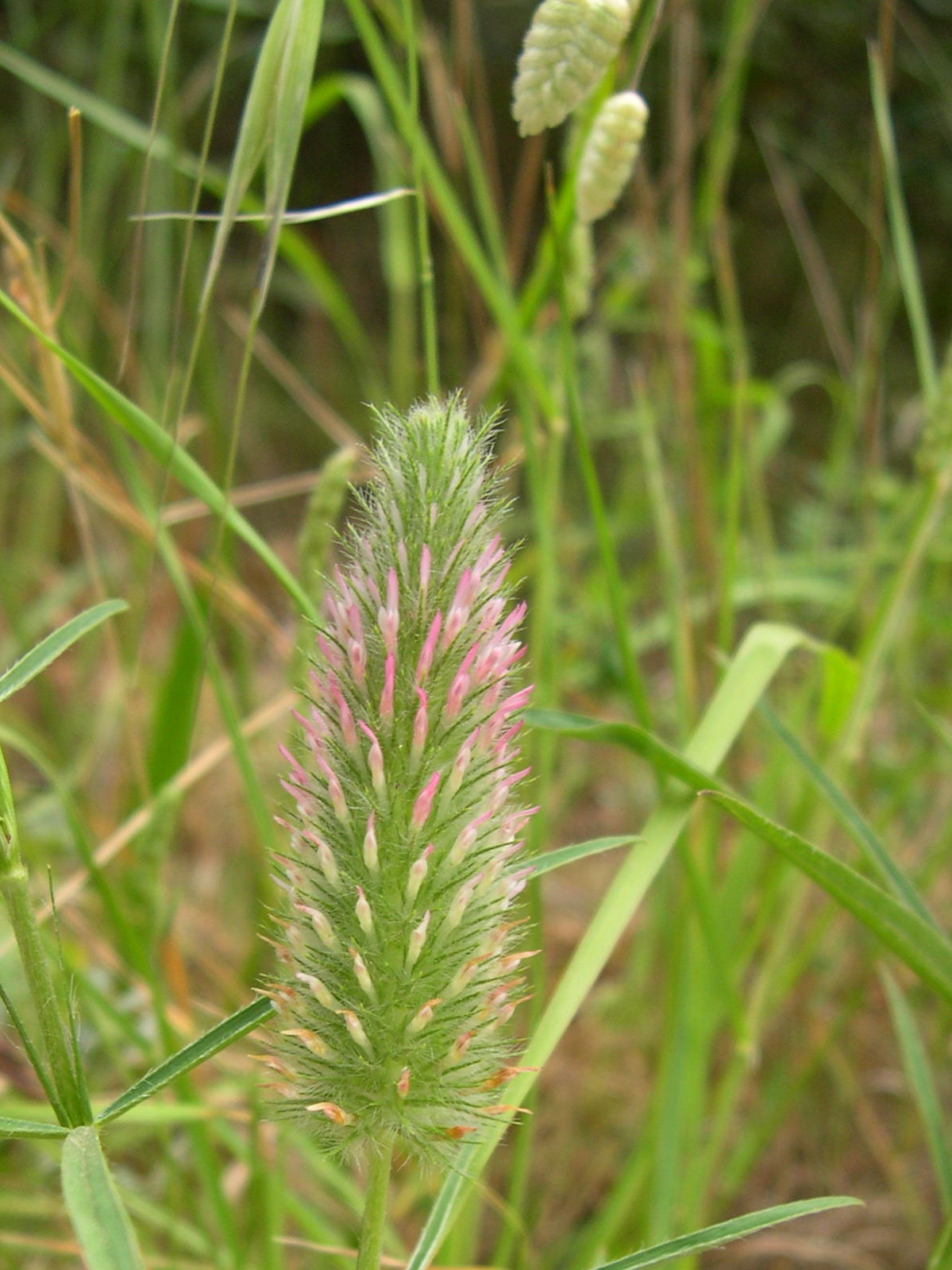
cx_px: 366
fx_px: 1980
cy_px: 876
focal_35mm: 54
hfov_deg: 27.0
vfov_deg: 35.1
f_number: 2.8
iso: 100
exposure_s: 1/128
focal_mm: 8
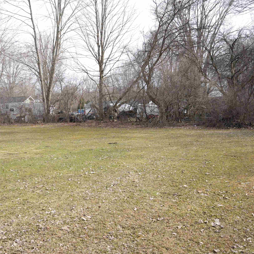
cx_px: 93
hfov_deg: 45.6
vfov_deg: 46.0
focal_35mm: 36
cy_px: 127
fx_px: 299
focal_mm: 28
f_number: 4
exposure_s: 1/320
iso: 125
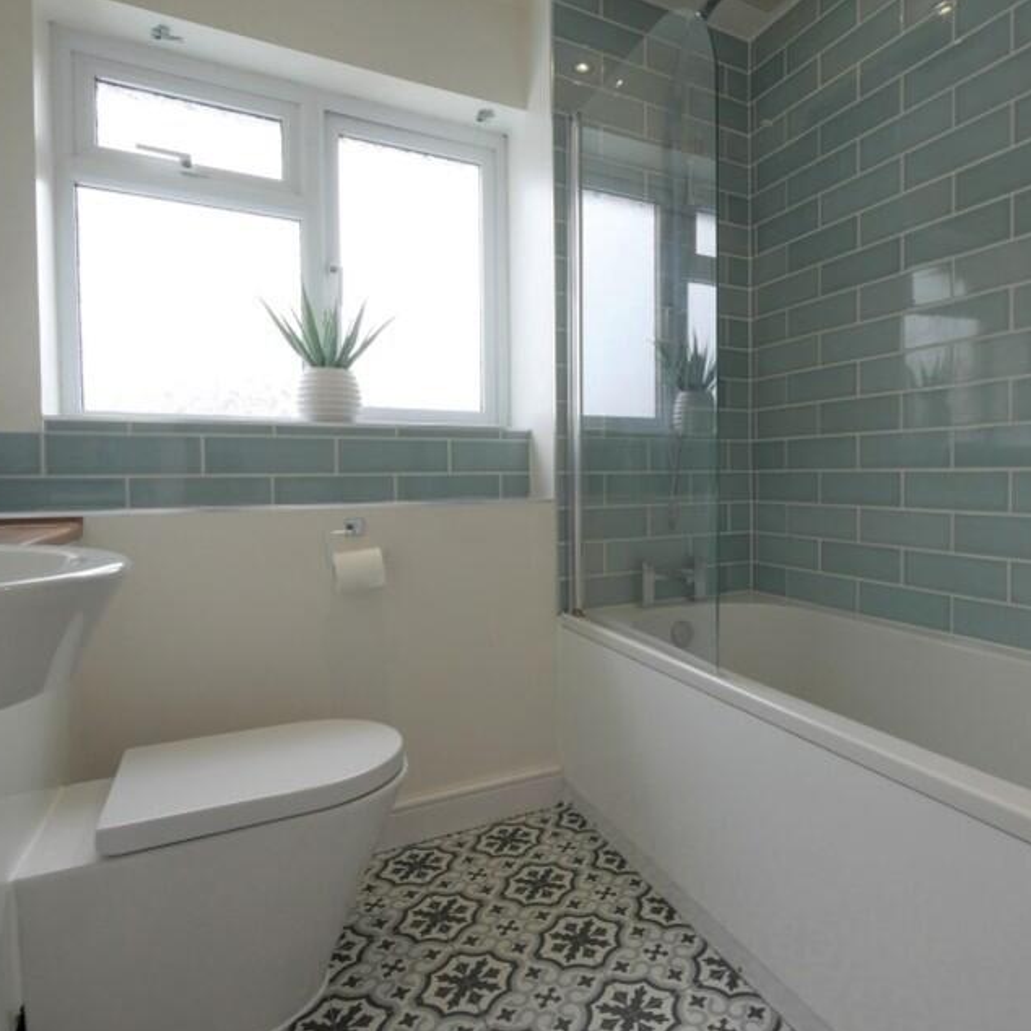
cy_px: 492
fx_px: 674
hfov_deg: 72.7
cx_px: 681
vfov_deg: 74.8
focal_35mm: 20
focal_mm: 7
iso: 200
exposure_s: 1/160
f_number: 4.5
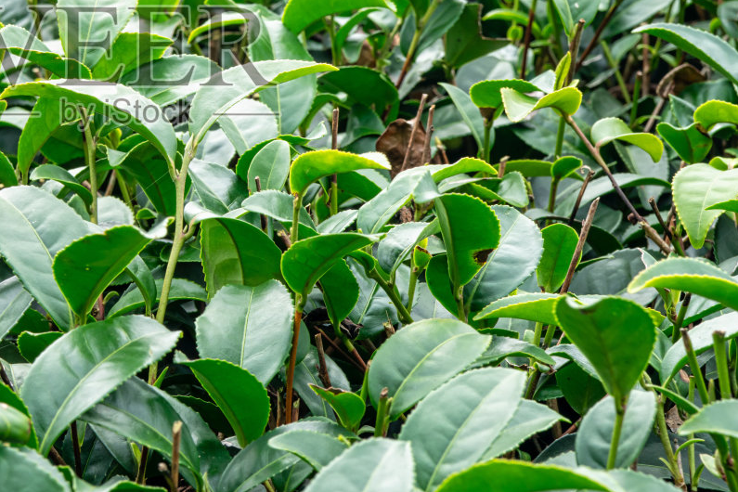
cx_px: 125
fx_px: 3095
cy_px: 69
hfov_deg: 13.5
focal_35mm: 151
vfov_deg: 9.1
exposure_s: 1/80
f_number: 14
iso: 320
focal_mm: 75
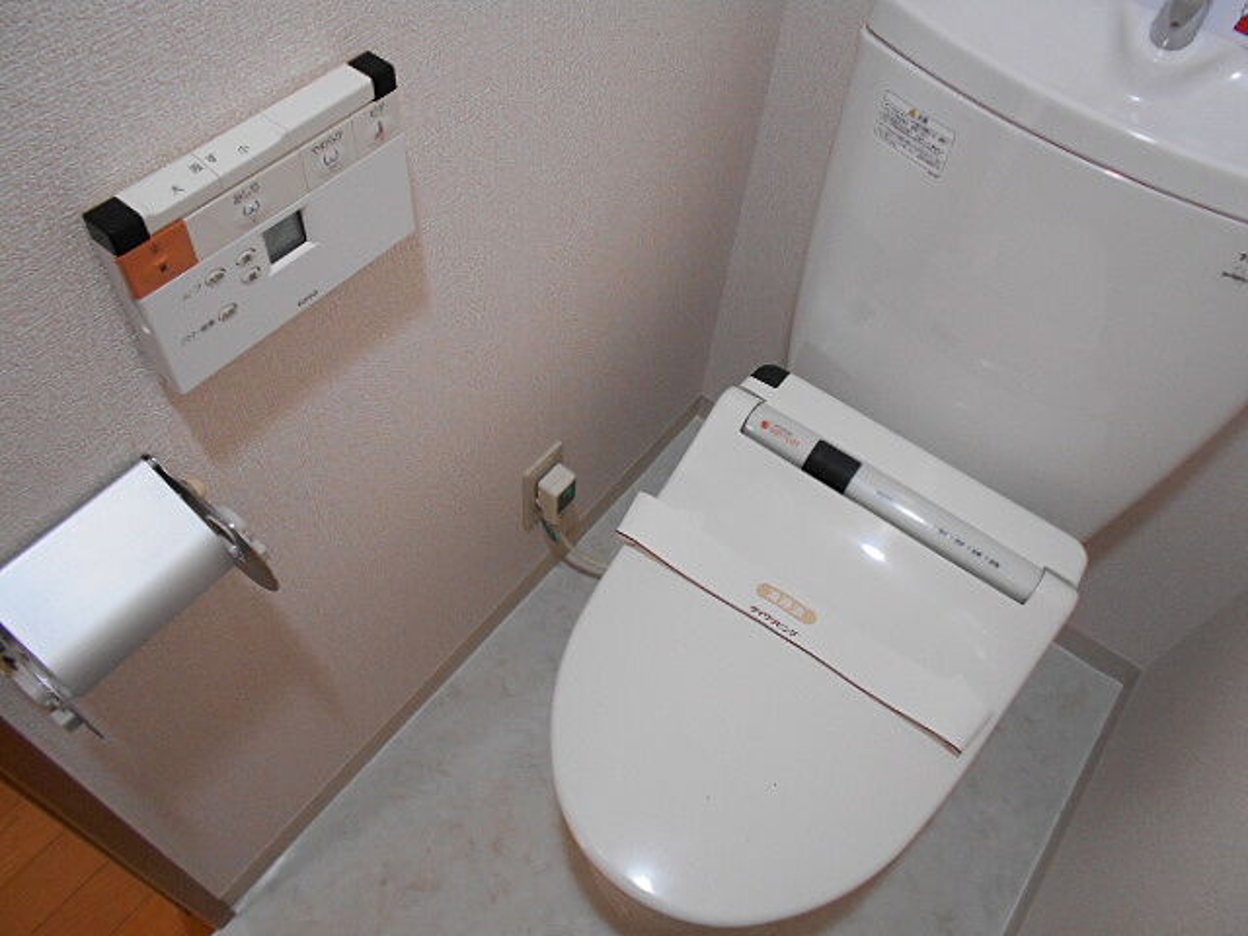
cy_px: 468
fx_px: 937
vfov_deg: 53.1
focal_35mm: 26
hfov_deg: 67.3
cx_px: 624
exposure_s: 1/30
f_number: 3.2
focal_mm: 4.6
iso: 320
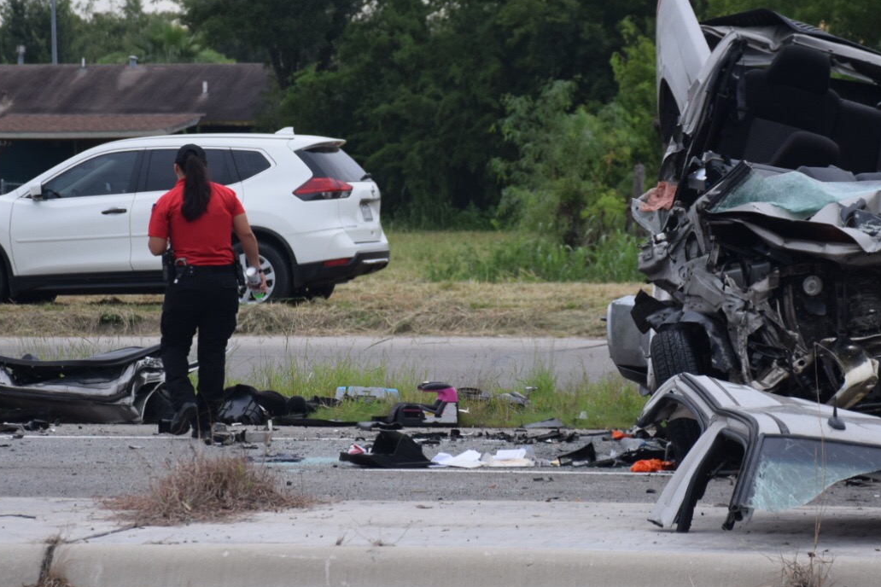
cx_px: 447
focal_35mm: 212
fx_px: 5188
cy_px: 288
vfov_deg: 6.5
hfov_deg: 9.7
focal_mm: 90
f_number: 5.3
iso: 560
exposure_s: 1/250
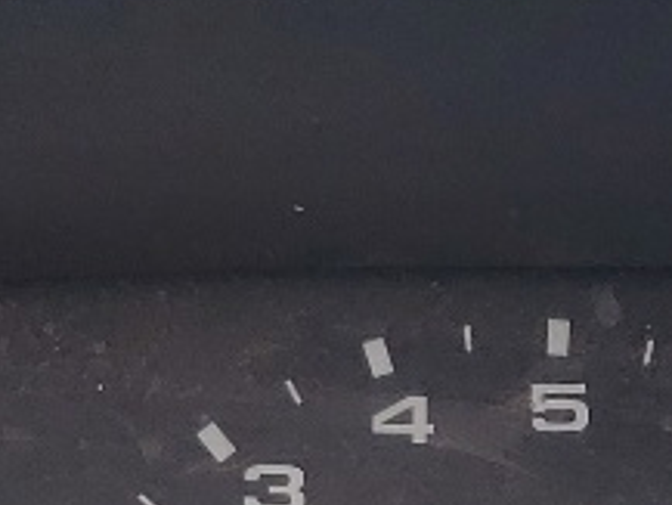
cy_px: 725
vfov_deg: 7.6
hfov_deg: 10.1
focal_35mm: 192
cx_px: 818
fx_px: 3729
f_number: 1.5
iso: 50
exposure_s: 1/345
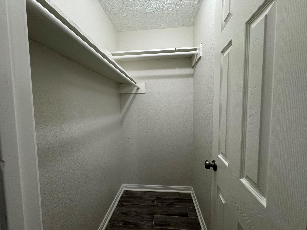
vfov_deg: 85.7
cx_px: 154
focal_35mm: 14
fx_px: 124
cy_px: 115
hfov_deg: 102.1
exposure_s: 1/60
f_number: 2.2
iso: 160
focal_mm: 2.22
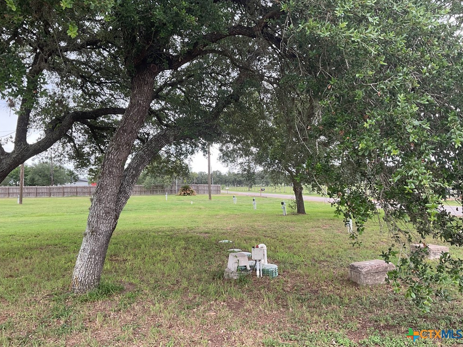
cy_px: 172
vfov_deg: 46.8
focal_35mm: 30
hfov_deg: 60.0
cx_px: 234
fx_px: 401
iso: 20
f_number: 1.8
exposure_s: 1/122
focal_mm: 3
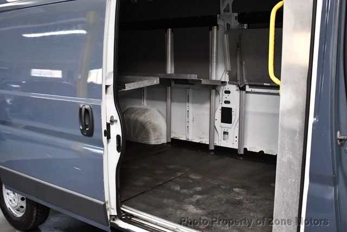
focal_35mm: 36
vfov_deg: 36.9
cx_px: 174
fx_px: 347
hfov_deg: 53.1
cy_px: 116
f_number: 3.5
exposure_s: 1/125
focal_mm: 18
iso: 2500
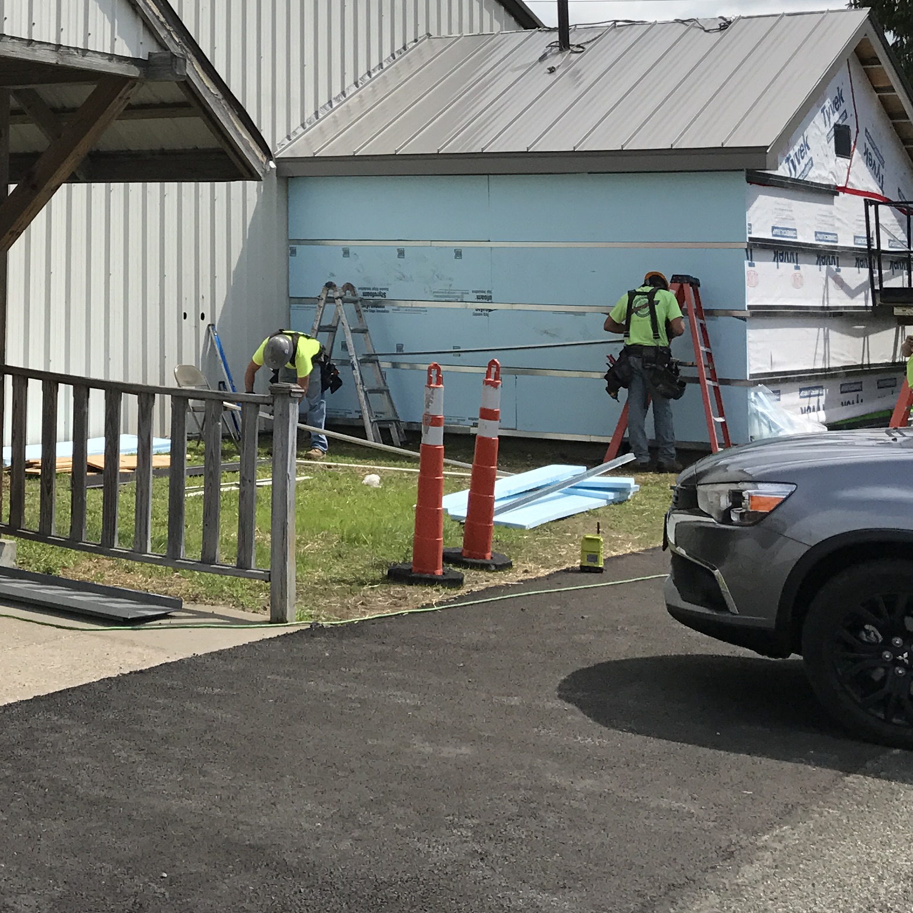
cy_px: 63
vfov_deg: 25.9
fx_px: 1910
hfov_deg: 25.6
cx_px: 5
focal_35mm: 64
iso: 20
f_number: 1.8
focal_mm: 3.99
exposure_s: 1/3690
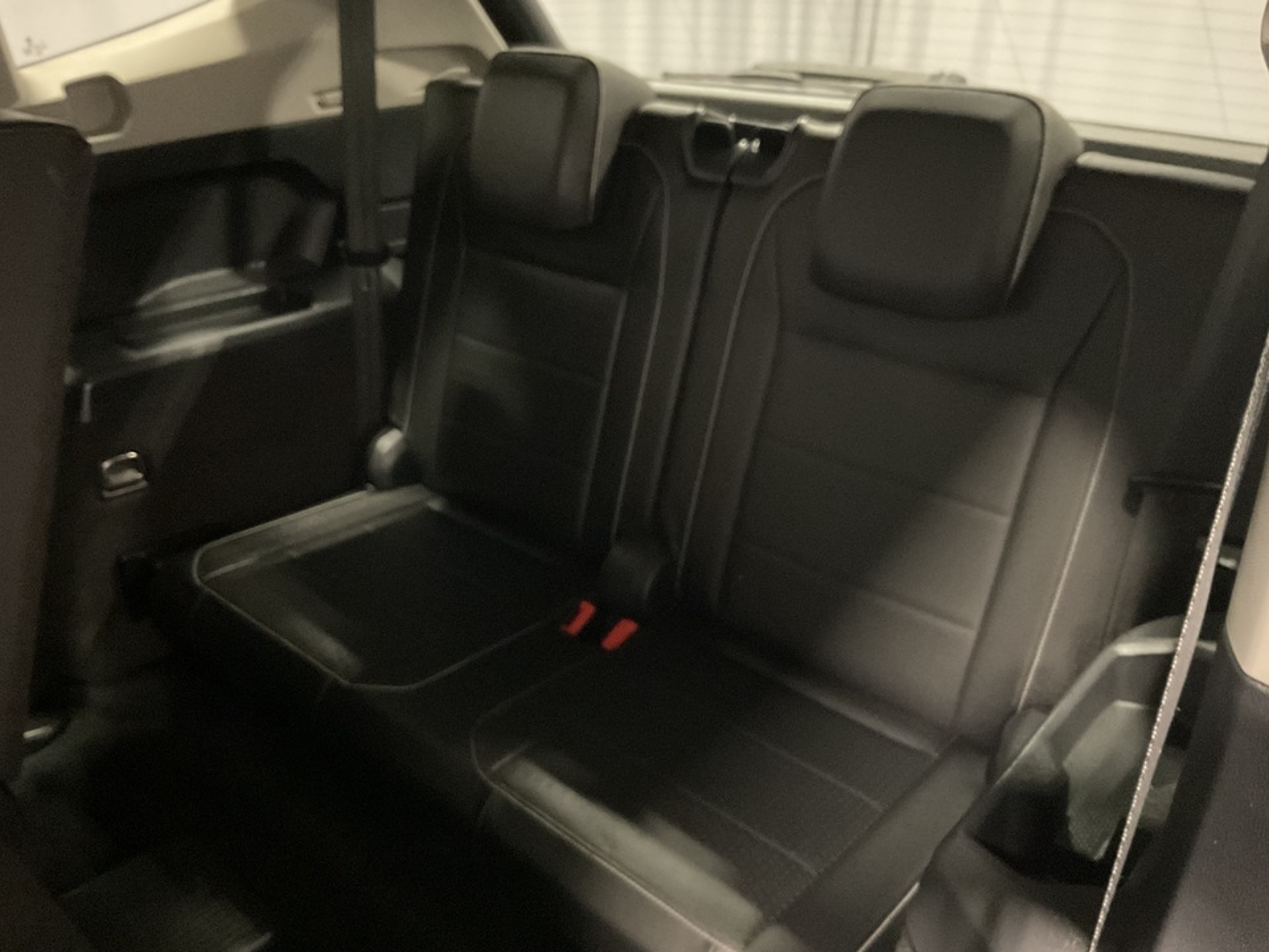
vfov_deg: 48.2
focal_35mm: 29
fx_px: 1063
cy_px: 476
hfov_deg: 61.7
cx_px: 634
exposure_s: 1/17
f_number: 1.8
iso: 1250
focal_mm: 3
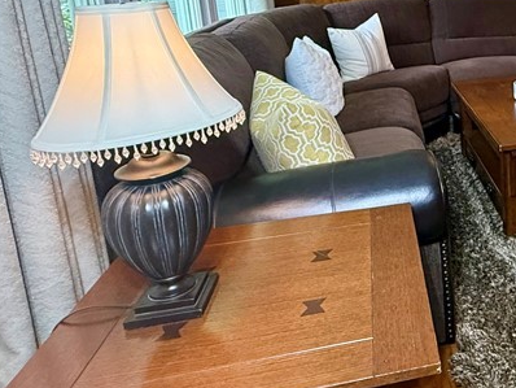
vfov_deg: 38.0
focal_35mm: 36
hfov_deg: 44.5
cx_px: 504
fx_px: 537
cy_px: 69
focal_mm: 2.22
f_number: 2.2
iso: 500
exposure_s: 1/120
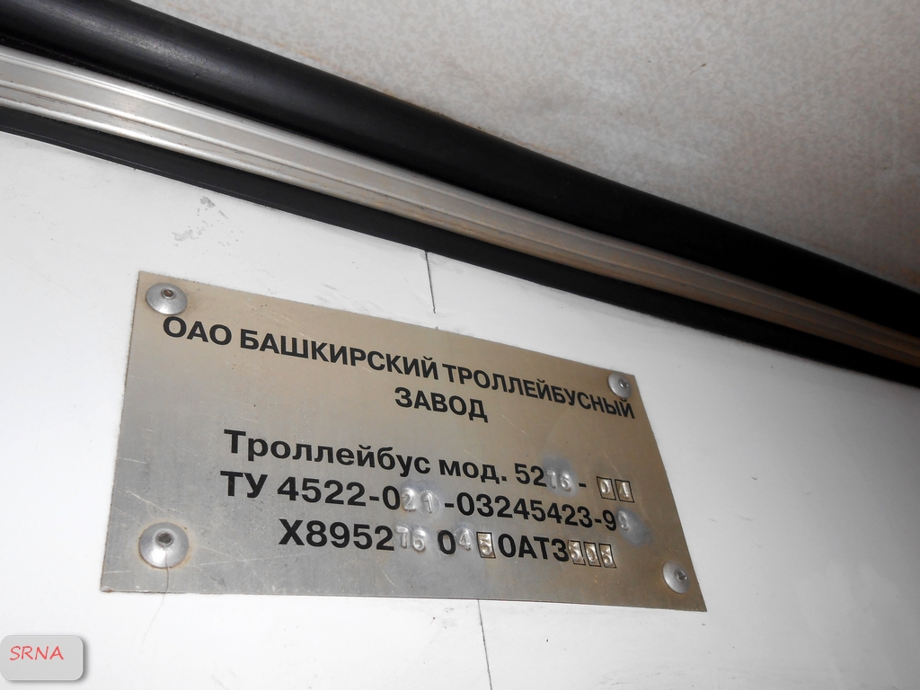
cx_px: 460
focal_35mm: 30
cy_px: 345
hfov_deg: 60.0
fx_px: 797
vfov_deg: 46.8
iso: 200
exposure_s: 1/25
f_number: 11.9
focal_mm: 5.3
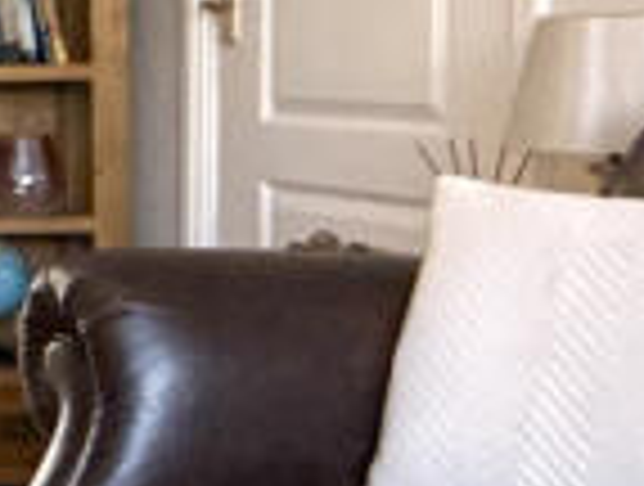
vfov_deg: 14.8
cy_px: 104
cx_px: -851
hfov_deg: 14.2
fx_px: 1865
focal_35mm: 100
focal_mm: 2.22
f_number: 2.2
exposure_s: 1/99
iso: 250
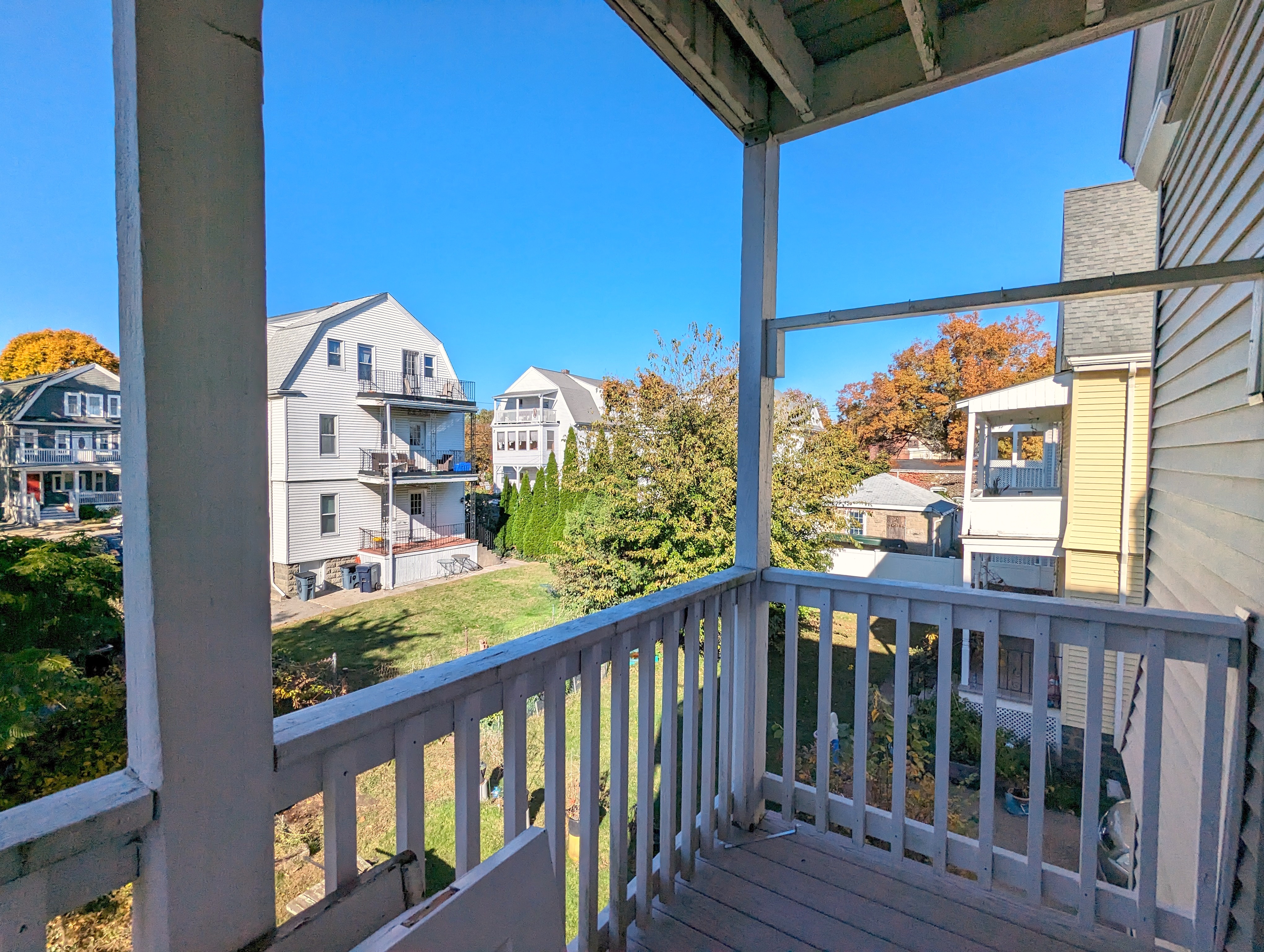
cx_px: 632
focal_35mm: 16
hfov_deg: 94.4
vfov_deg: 78.2
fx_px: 585
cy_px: 476
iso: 52
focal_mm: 2.35
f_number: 2.2
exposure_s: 1/3003
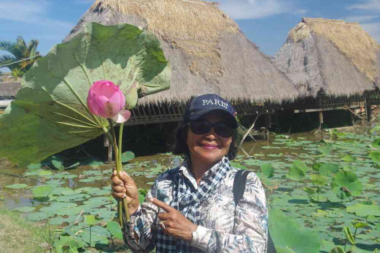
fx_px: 412
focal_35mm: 39
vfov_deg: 34.2
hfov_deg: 49.6
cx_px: 190
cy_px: 126
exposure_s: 1/80
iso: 200
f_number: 11
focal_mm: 26
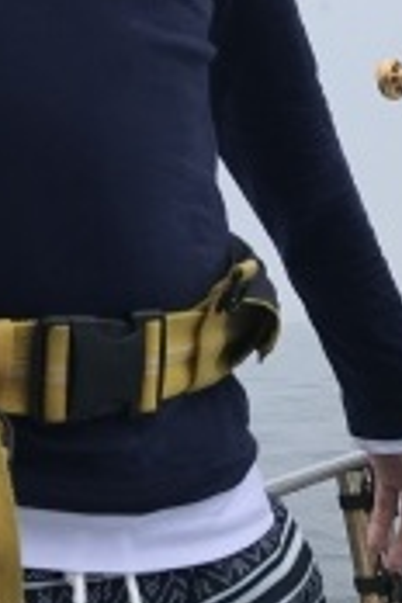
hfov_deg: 15.8
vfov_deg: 23.5
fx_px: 1373
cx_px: -130
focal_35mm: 82
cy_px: -28
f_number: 1.8
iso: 20
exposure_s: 1/1650
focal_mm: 3.99
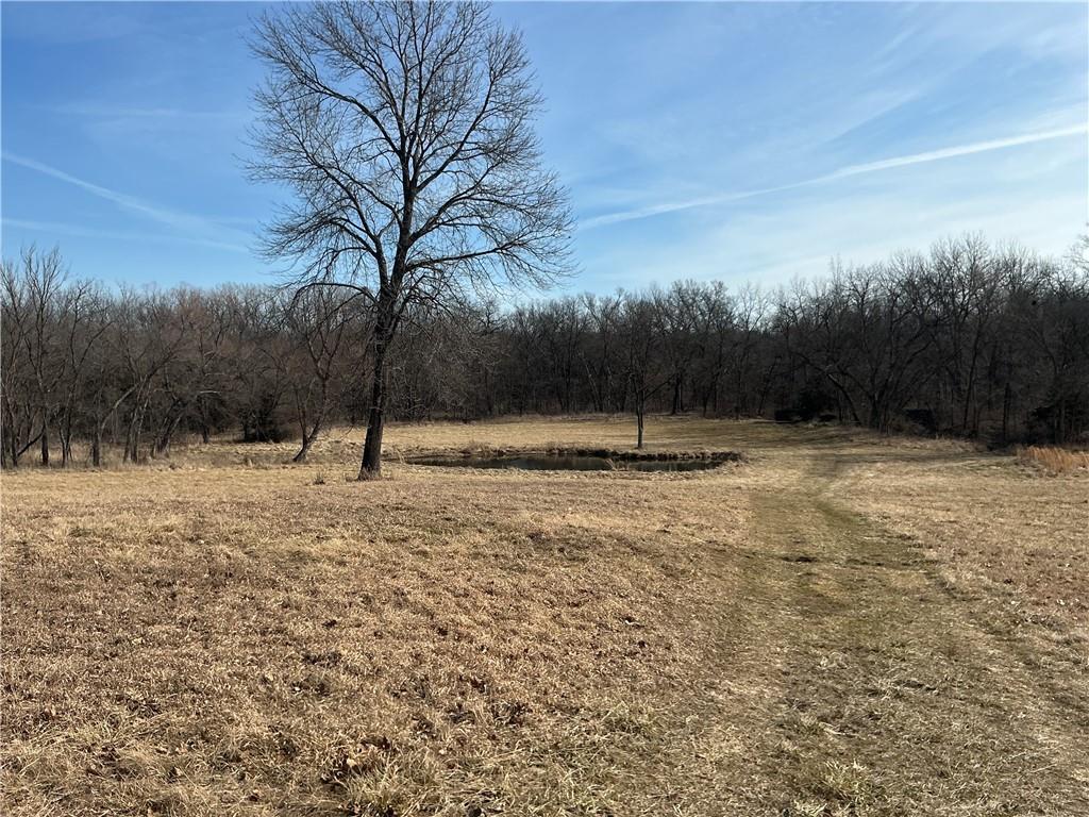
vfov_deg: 48.2
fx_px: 912
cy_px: 408
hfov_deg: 61.7
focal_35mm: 29
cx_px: 544
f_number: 1.8
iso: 25
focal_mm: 3
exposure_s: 1/2227
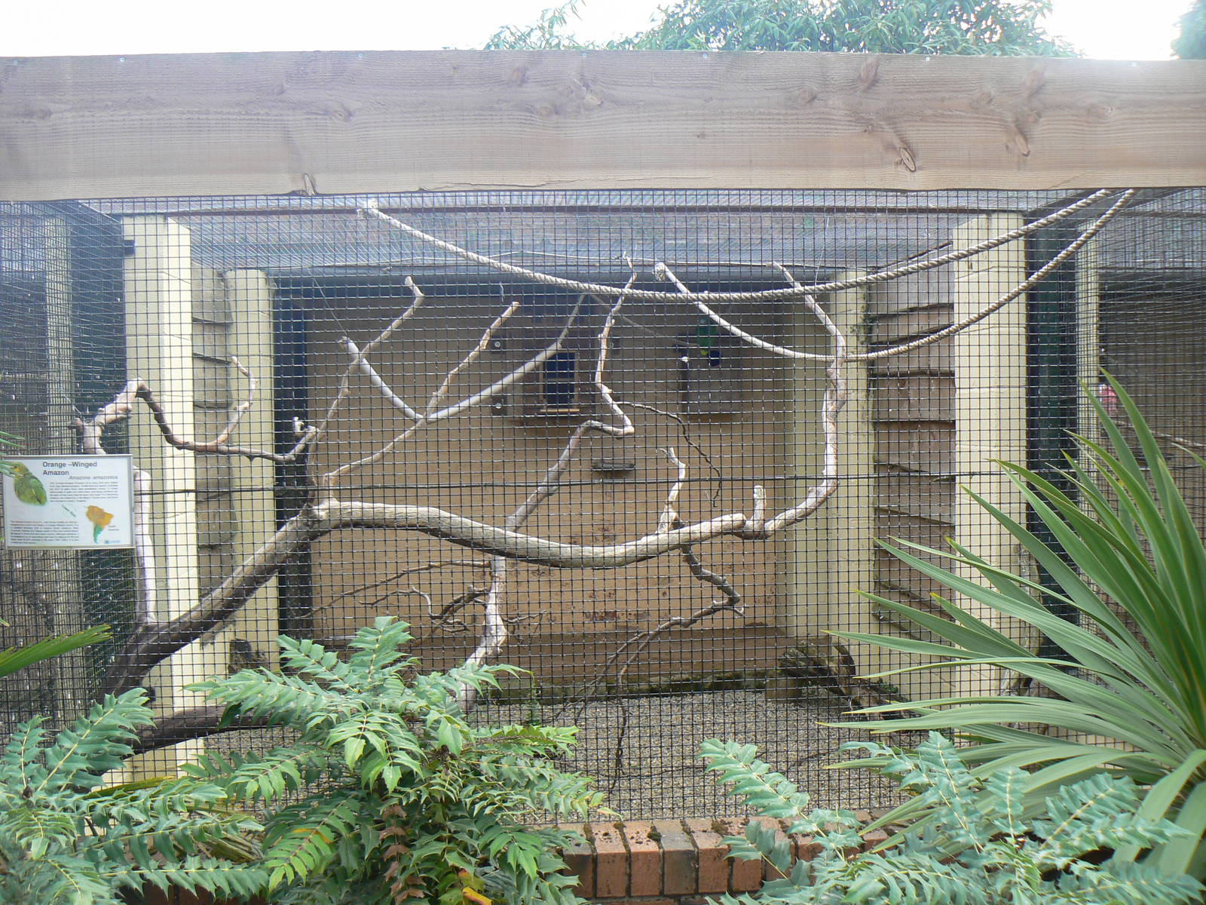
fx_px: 1254
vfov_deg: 39.7
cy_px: 452
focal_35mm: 36
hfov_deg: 51.4
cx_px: 603
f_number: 4.5
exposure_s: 1/100
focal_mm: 6
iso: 80
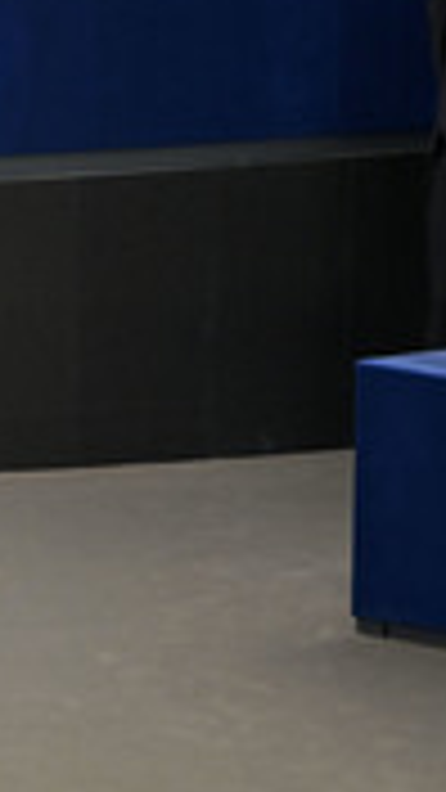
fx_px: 11290
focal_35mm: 537
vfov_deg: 4.0
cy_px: 212
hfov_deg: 2.3
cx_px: -412
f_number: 2.8
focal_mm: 200
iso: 1000
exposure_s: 1/320
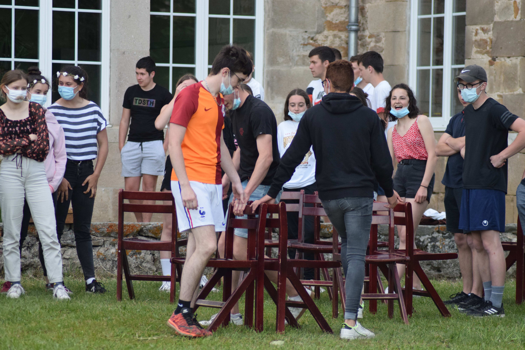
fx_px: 2953
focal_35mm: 202
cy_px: 175
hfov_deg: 10.2
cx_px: 262
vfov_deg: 6.8
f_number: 4.2
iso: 1400
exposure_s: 1/500
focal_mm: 135
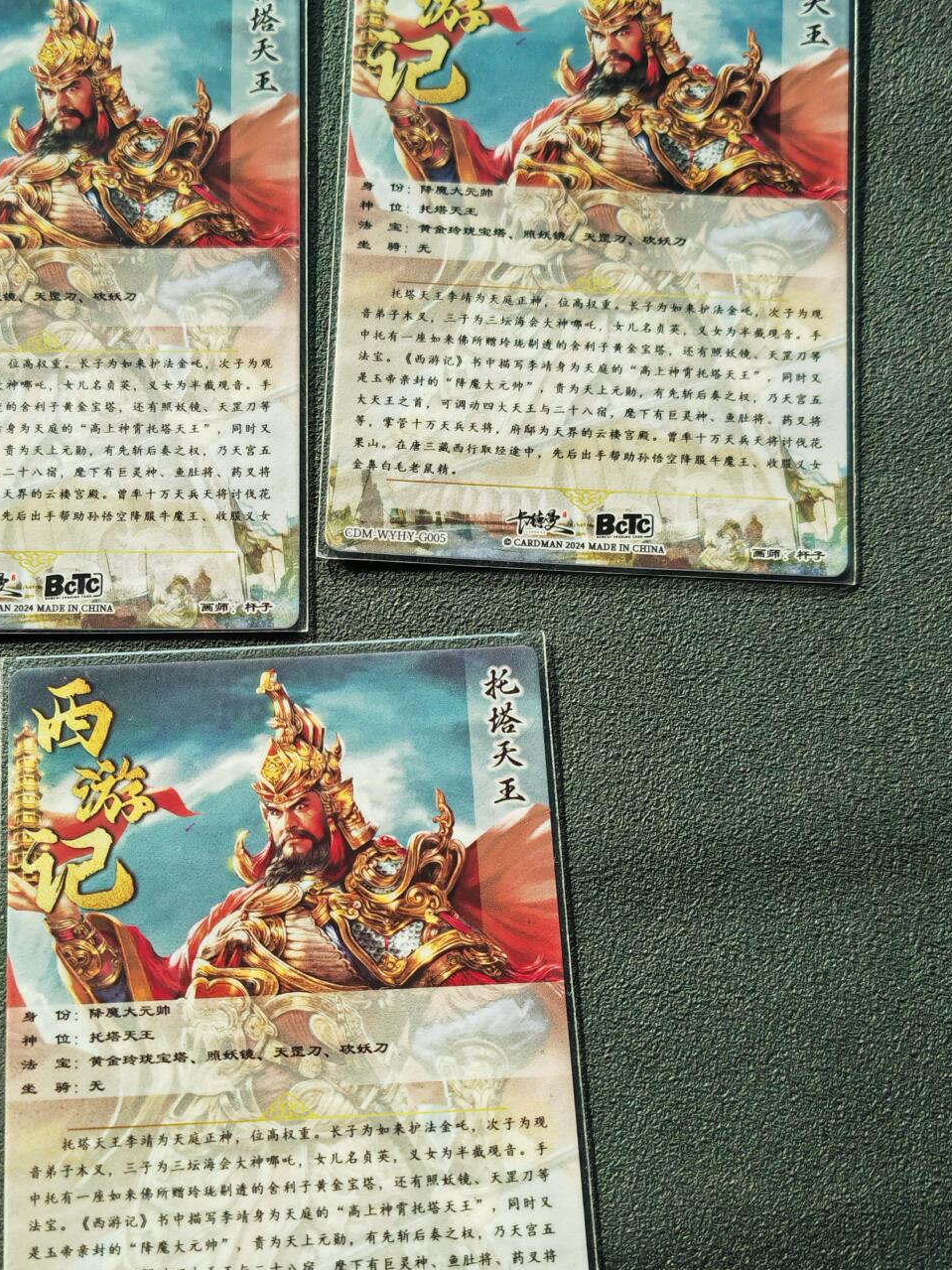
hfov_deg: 37.4
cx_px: 340
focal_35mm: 38
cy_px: 719
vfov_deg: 48.9
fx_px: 1394
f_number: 1.8
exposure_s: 1/100
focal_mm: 5.53
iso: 250
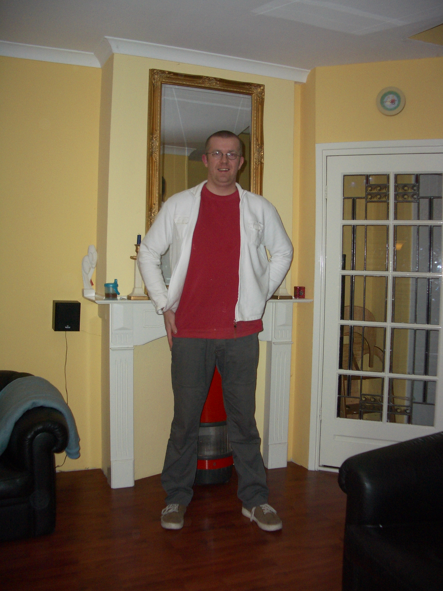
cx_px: 222
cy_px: 296
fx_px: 597
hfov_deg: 40.7
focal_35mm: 35
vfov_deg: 52.6
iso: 100
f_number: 2.6
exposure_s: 1/60
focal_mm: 5.8
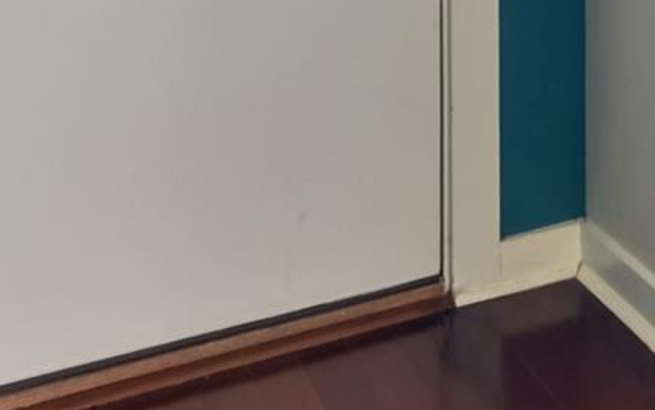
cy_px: -372
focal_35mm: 76
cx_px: 839
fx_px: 1358
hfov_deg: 24.0
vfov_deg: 14.6
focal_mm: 16
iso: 250
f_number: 8
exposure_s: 1/8
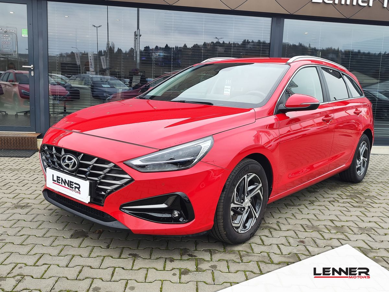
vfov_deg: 58.9
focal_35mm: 23
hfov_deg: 73.9
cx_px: 194
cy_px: 146
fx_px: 258
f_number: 1.69
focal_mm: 7.01
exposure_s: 1/100
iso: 80
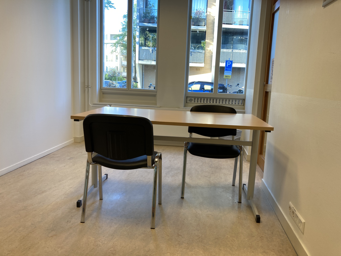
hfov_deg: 63.4
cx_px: 170
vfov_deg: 49.7
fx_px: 276
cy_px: 128
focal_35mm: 28
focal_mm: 3.99
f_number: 1.8
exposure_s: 1/50
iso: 50
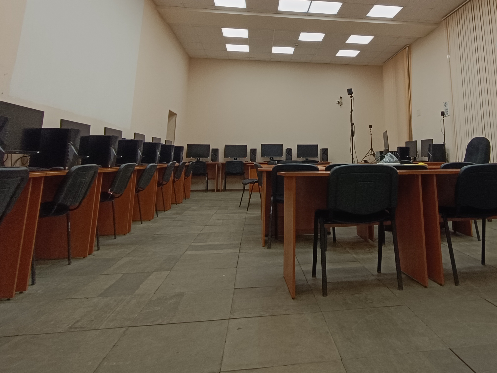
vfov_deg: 50.3
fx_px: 373
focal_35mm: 26
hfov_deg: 65.7
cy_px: 81
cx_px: 327
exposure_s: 1/100
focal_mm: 1.66
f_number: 2.2
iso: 113
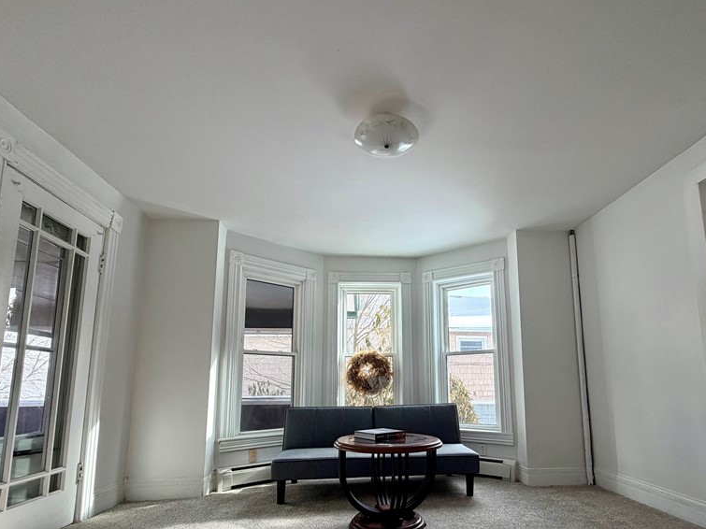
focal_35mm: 19
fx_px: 387
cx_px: 399
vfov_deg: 67.5
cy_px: 336
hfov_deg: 84.2
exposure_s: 1/121
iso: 80
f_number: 2.2
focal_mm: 2.22
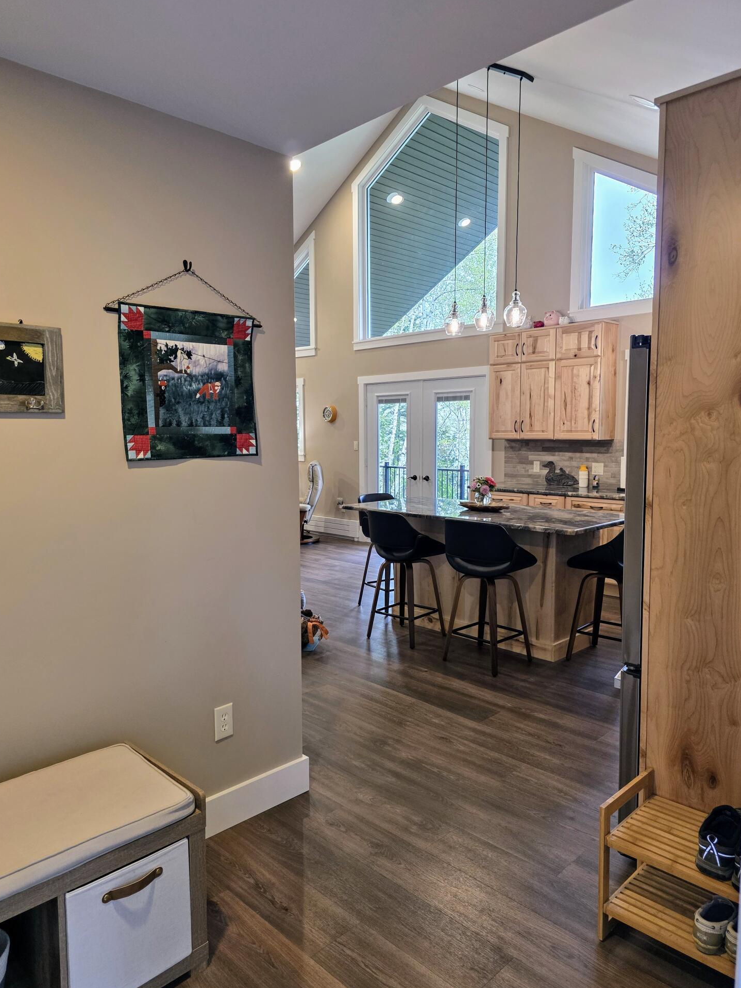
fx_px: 685
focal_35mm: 24
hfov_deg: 56.8
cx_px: 362
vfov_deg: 71.6
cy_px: 487
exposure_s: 1/120
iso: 250
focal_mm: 6.3
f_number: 1.7
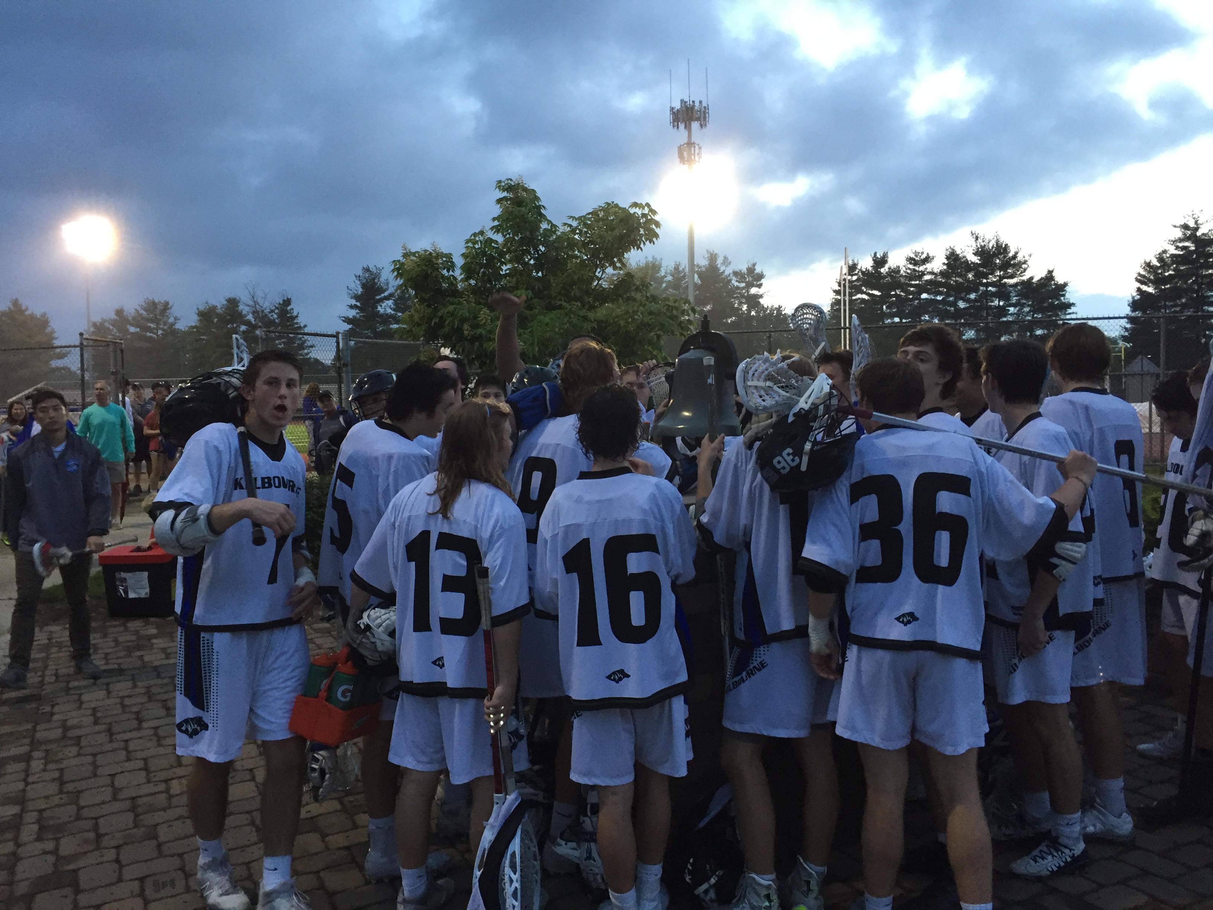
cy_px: 455
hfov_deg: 61.7
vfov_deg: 48.2
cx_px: 606
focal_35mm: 29
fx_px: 1016
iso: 100
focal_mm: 4.15
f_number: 2.2
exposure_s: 1/30
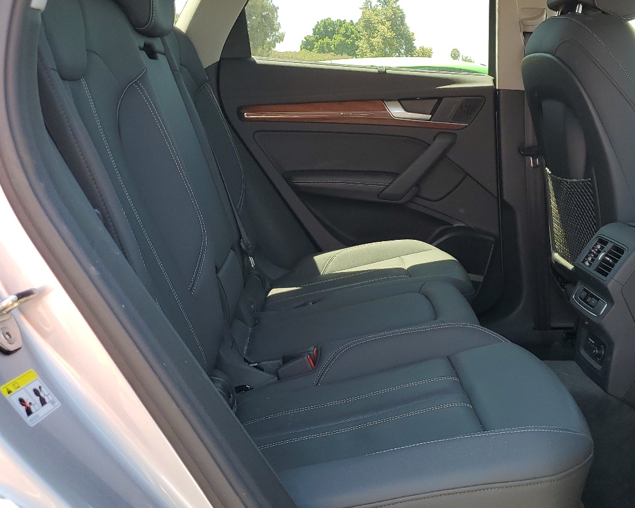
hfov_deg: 44.2
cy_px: 250
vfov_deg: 36.5
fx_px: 771
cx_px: 423
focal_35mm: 41
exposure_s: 1/175
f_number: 1.5
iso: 50
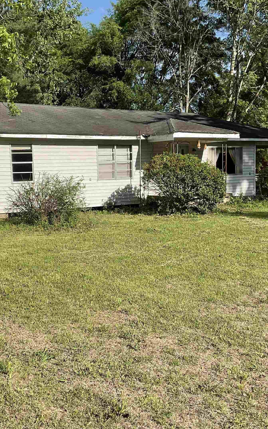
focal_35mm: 44
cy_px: 221
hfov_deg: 29.2
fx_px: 514
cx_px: 118
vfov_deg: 45.3
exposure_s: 1/1730
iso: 16
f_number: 1.8
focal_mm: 3
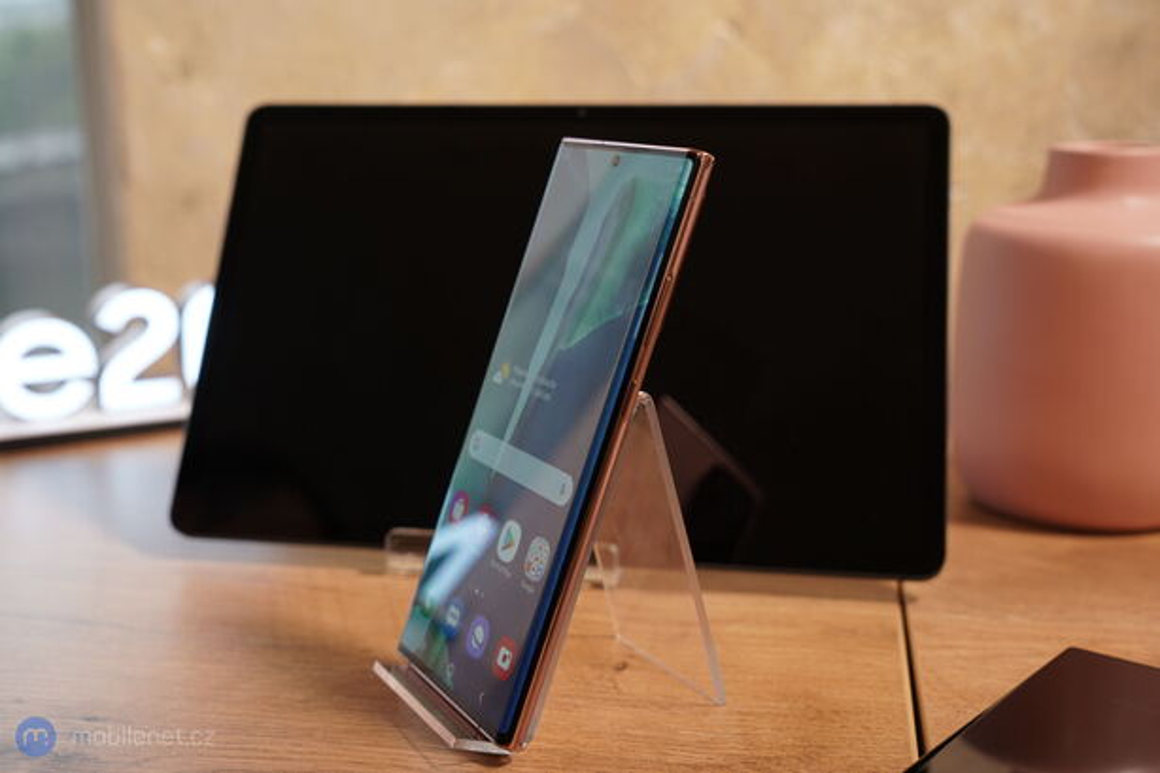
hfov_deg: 45.4
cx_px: 580
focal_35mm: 43
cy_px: 386
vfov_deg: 31.2
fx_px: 1385
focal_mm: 43
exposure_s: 1/125
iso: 400
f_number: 5.6
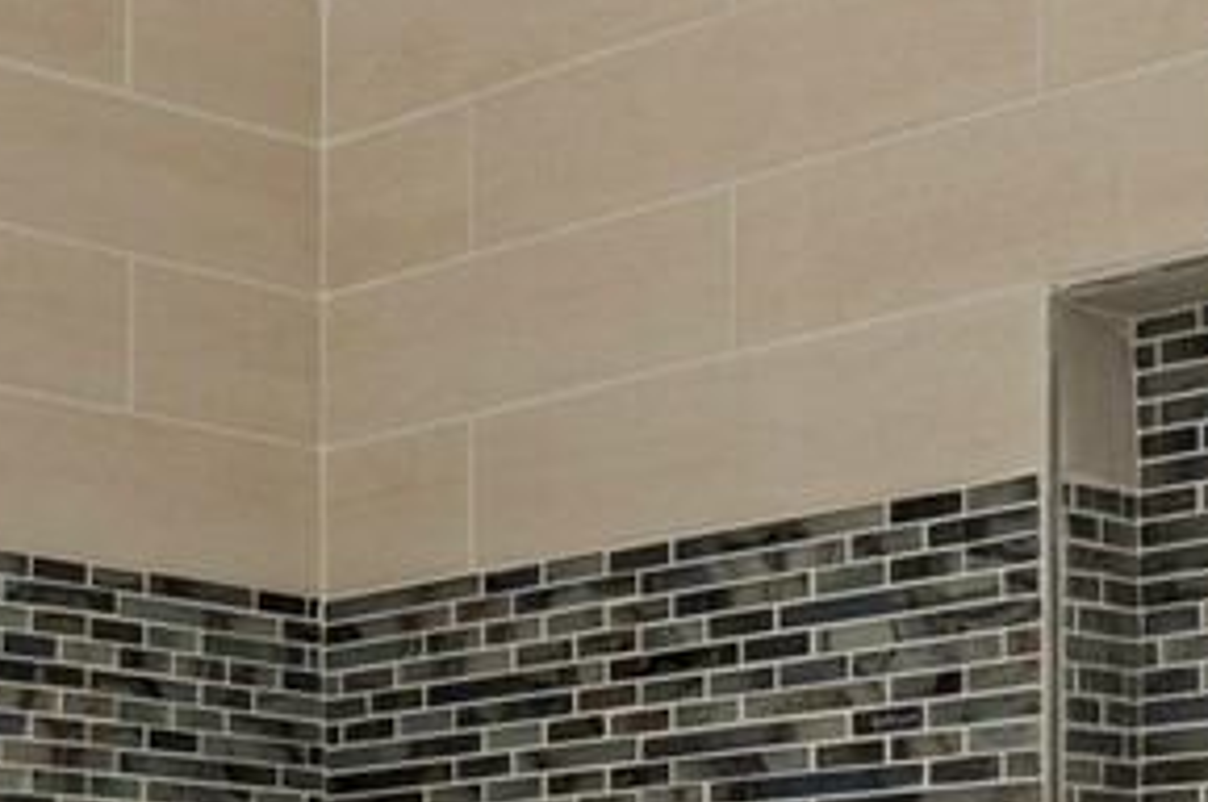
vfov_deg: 13.8
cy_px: 1105
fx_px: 3151
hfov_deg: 20.3
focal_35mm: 94
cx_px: -263
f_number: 8
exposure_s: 1/2.5
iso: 200
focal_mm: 16
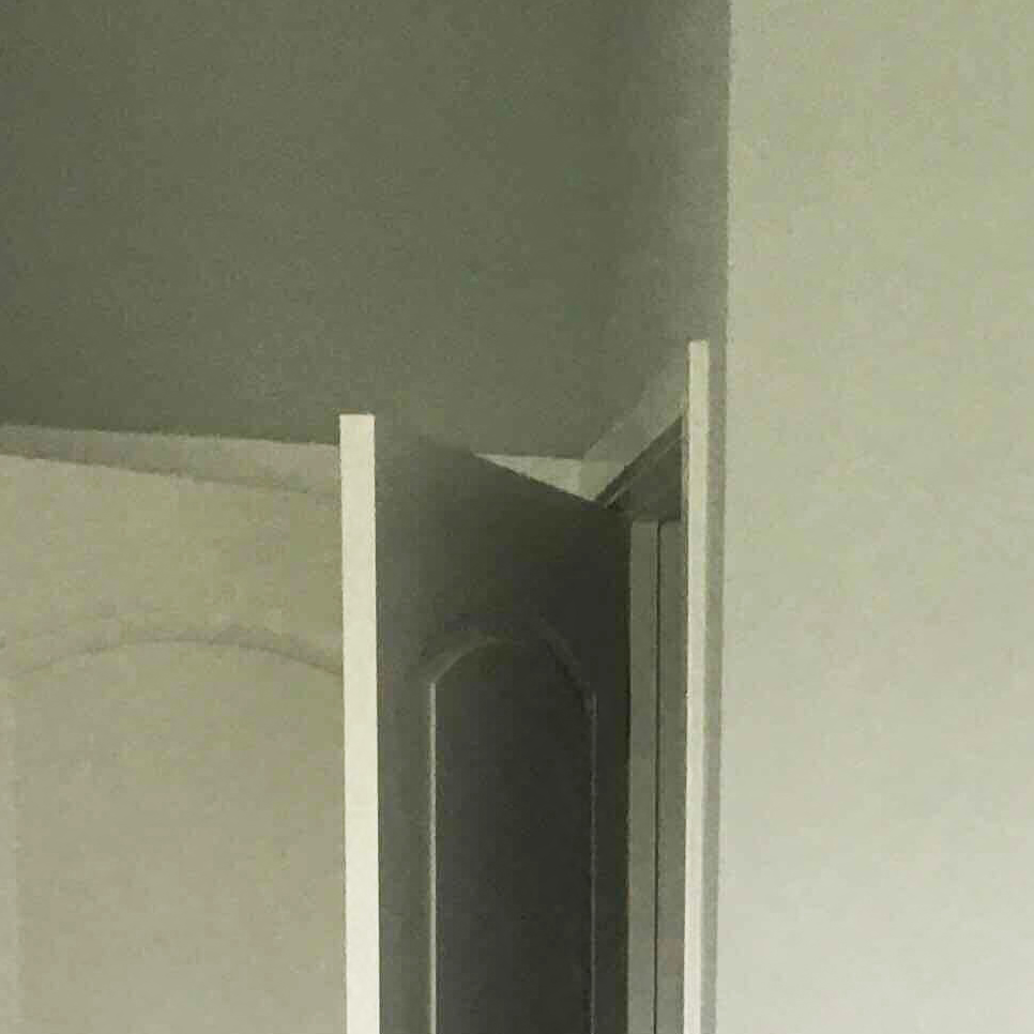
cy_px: 1547
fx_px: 3616
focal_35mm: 107
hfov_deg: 16.0
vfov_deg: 15.1
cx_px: 1009
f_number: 2.2
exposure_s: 1/30
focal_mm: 4.15
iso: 32
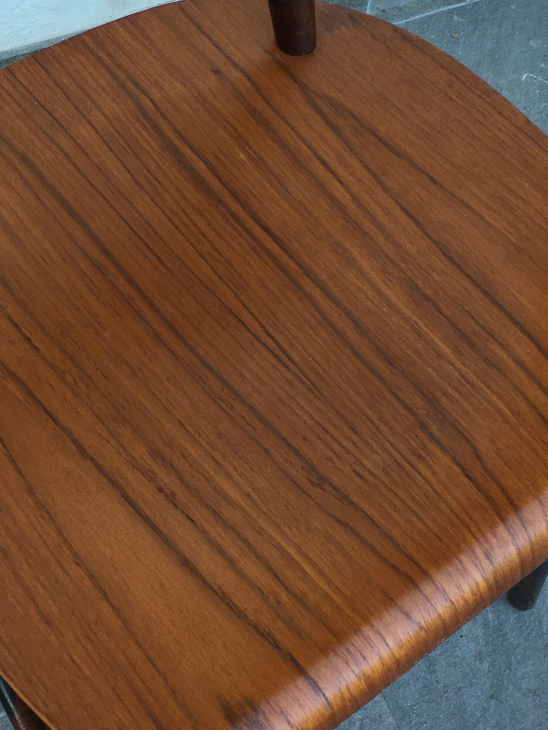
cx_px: 222
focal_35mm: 59
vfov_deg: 32.6
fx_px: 1246
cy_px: 282
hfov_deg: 24.8
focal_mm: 4.15
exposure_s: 1/100
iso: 32
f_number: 2.2
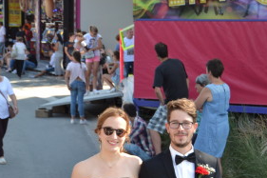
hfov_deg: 17.4
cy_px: 227
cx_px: 141
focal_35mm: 118
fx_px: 875
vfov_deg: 11.3
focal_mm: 46
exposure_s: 1/125
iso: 160
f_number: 5.6
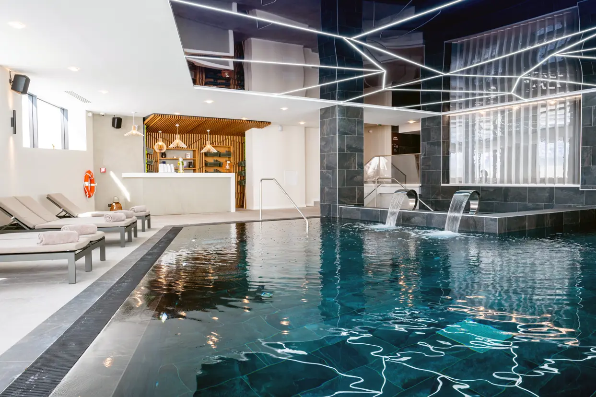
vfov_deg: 49.5
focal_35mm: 26
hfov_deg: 69.4
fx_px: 430
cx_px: 298
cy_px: 198
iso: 500
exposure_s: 1/40
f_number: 10
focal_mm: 26
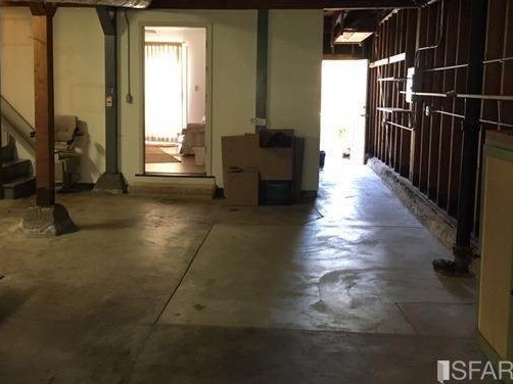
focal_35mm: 37
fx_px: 548
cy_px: 141
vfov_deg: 38.4
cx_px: 243
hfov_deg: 50.1
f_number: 2.2
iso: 200
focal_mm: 4.15
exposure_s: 1/30
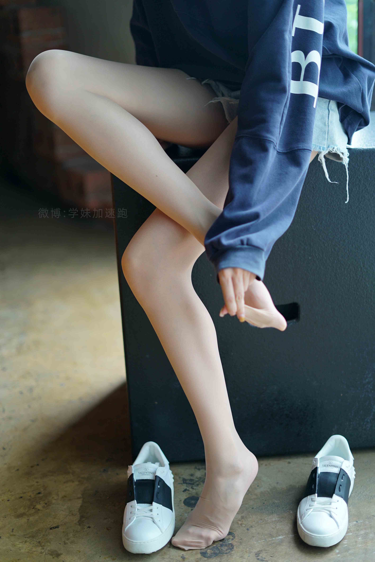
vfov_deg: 39.6
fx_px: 780
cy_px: 281
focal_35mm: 50
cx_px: 188
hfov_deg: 27.0
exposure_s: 1/160
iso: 160
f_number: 1.8
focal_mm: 50
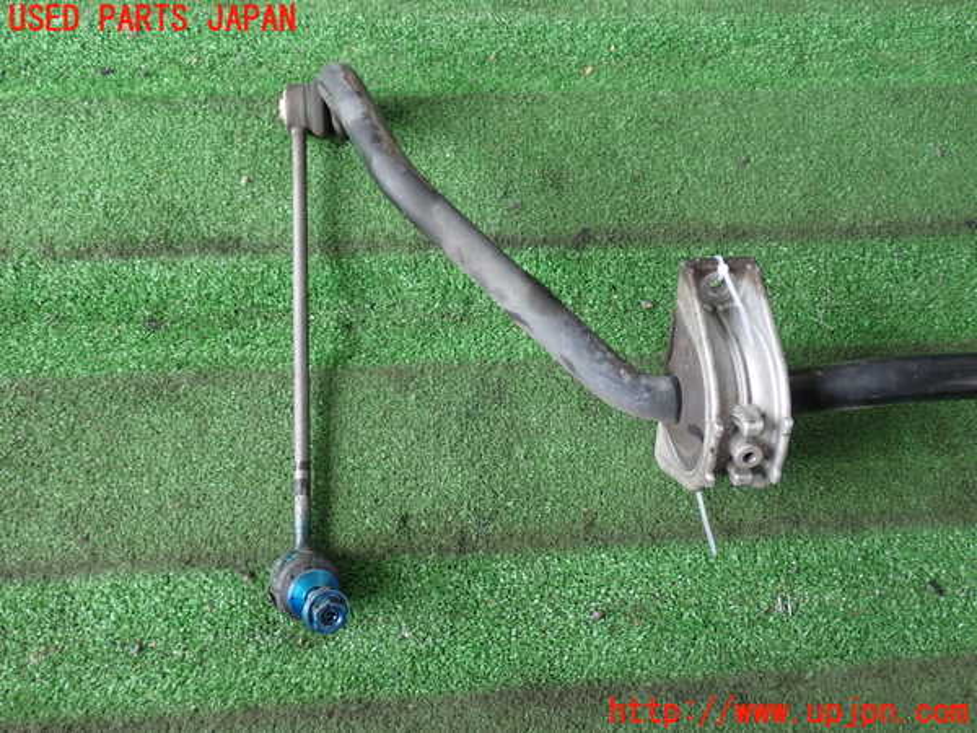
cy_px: 366
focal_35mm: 36
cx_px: 488
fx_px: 1016
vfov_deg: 39.7
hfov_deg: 51.4
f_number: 2.5
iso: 125
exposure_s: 1/80
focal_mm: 6.37
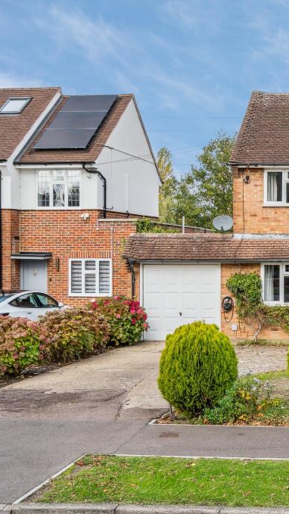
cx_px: 336
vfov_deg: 42.1
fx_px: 667
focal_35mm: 49
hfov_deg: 22.7
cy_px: 258
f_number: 5.6
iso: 320
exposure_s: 1/320
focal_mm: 31
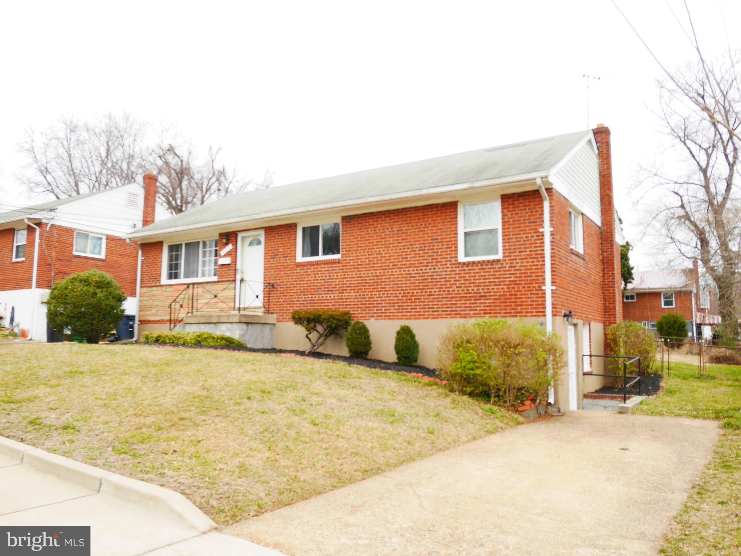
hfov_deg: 63.4
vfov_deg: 49.7
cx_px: 370
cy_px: 278
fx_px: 599
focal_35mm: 28
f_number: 5
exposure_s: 1/200
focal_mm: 14
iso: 200
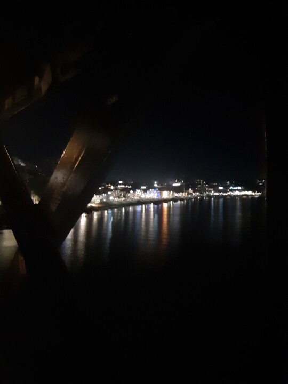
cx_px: 144
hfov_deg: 71.6
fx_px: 200
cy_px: 192
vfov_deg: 87.8
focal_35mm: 18
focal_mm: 1.87
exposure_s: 1/10
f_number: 2.4
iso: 1600
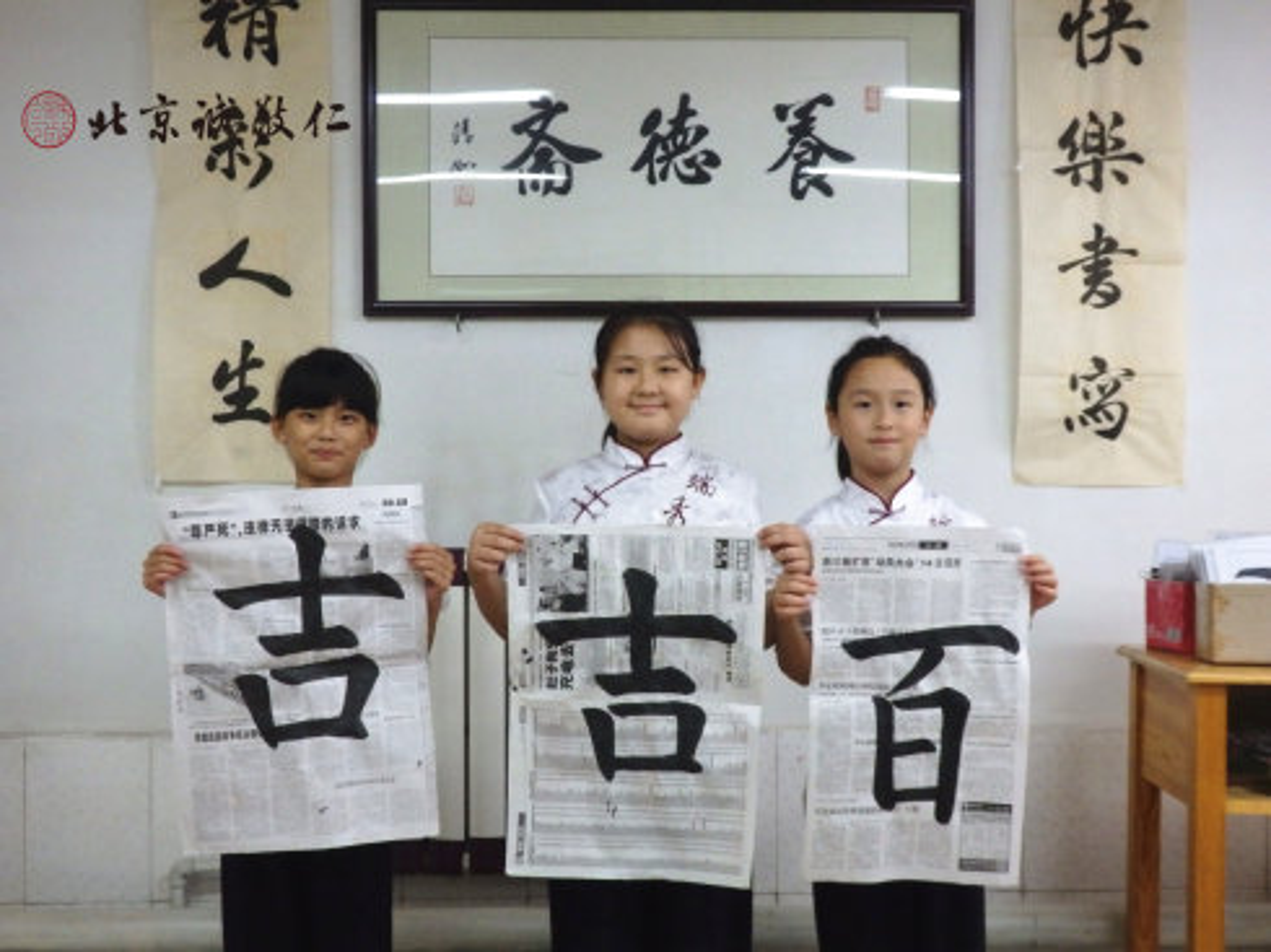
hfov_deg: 42.1
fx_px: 1651
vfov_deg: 32.2
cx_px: 636
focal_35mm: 45
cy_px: 476
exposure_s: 1/80
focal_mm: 8
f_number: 3.8
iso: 800
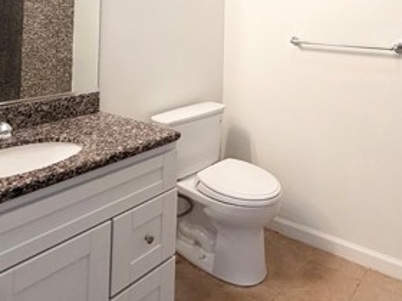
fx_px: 372
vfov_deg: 39.6
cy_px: 9
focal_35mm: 32
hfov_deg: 55.0
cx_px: 284
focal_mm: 2.22
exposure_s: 1/120
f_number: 2.2
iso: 200
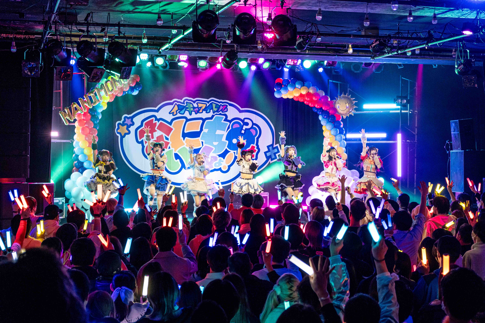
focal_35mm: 59
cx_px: 242
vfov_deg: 23.0
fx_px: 795
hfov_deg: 33.9
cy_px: 162
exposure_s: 1/160
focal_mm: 39
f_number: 4
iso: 800
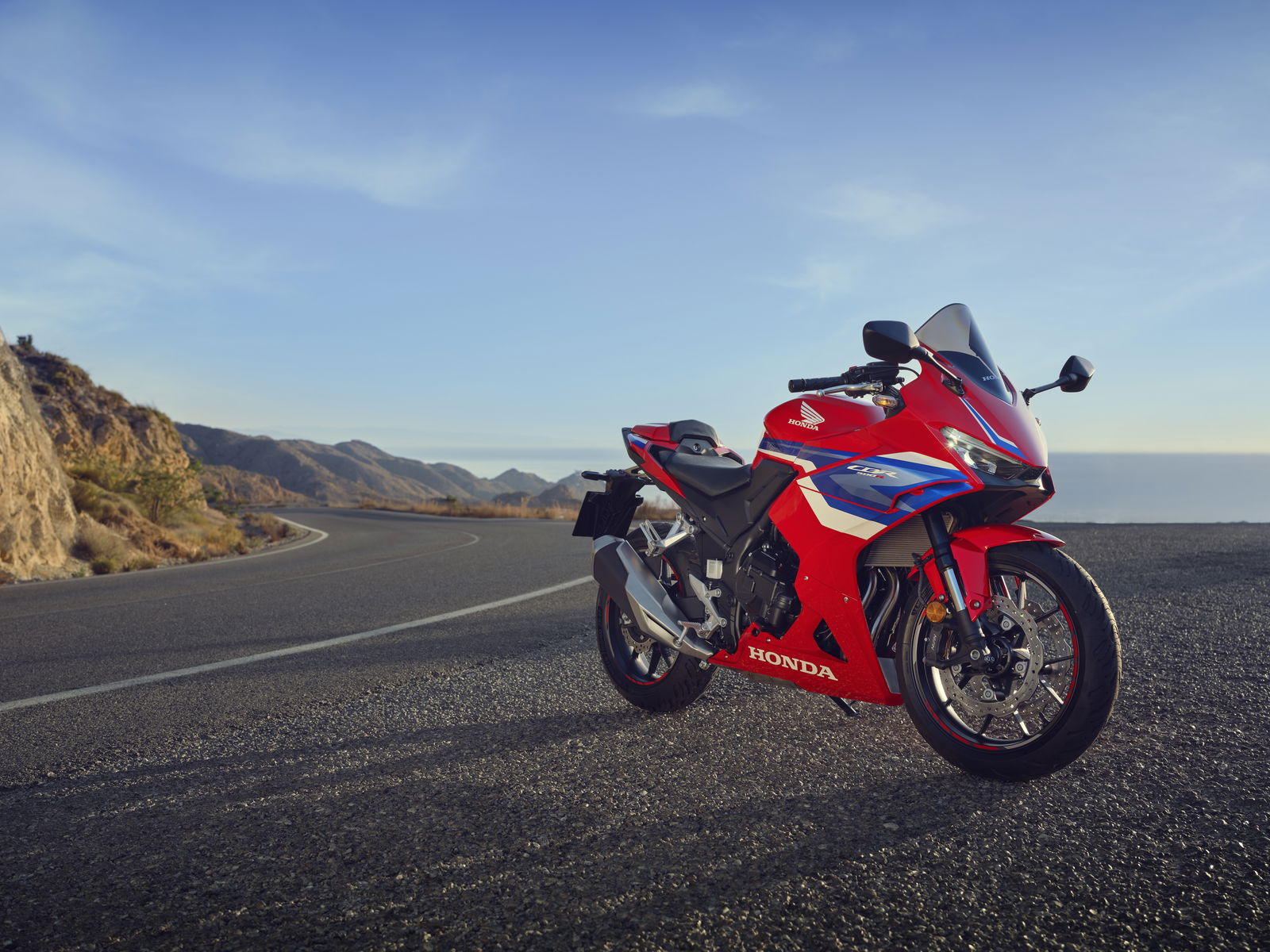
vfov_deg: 39.7
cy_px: 476
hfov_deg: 51.4
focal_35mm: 36
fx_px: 1321
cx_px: 635
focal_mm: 45
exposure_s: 1/100
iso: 200
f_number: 5.6
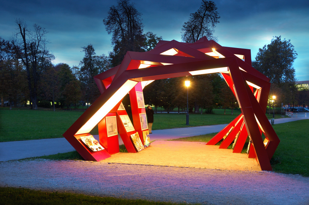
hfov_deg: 51.3
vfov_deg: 35.4
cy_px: 102
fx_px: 321
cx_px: 154
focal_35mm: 38
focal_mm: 25
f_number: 5.6
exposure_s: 8
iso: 200
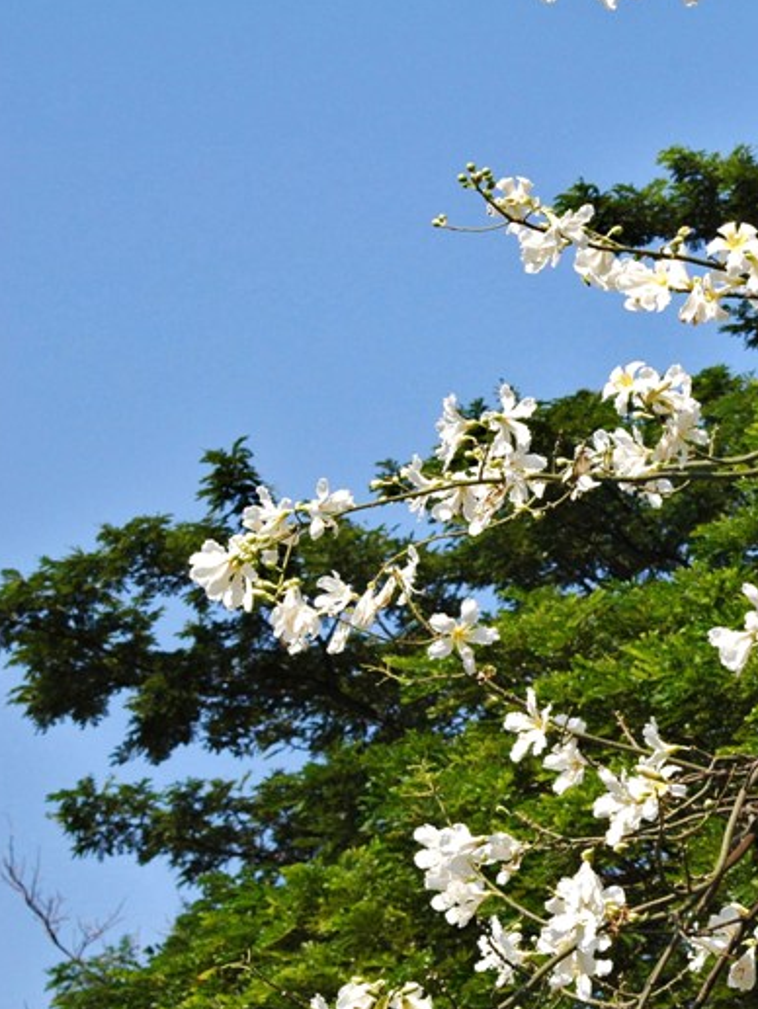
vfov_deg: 12.7
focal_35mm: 156
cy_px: 510
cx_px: 760
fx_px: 4553
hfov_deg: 9.5
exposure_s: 1/500
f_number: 8
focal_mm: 70
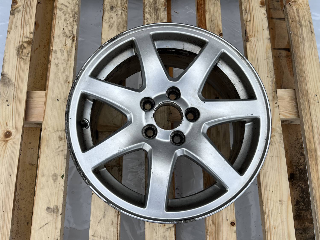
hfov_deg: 67.3
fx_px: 240
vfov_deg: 53.1
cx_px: 160
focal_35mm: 26
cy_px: 120
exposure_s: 1/3968
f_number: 1.5
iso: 50
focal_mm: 5.7
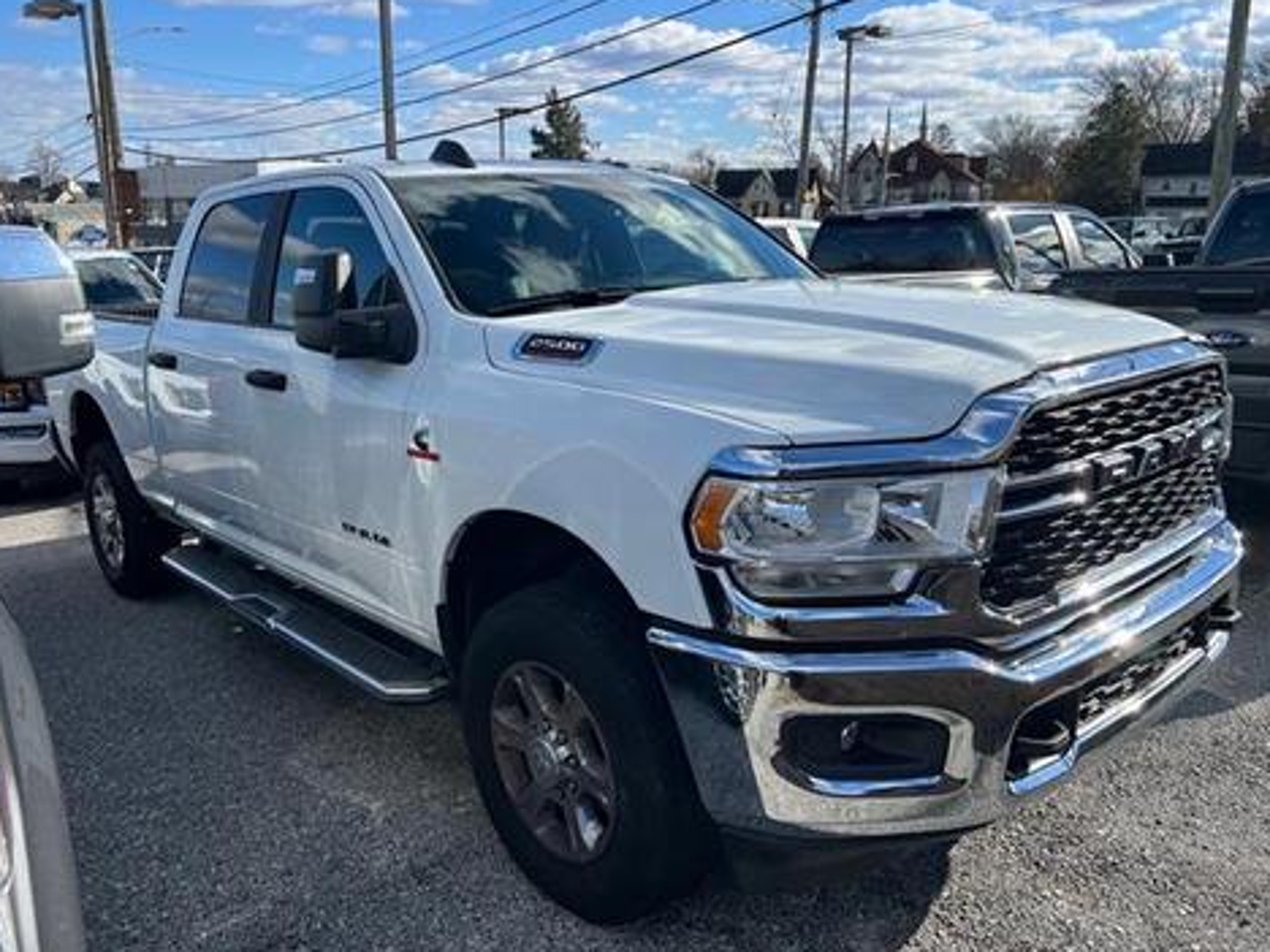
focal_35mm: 28
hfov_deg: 63.4
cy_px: 453
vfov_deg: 49.7
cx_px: 613
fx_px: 1027
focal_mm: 5.7
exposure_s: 1/3356
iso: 50
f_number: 1.5
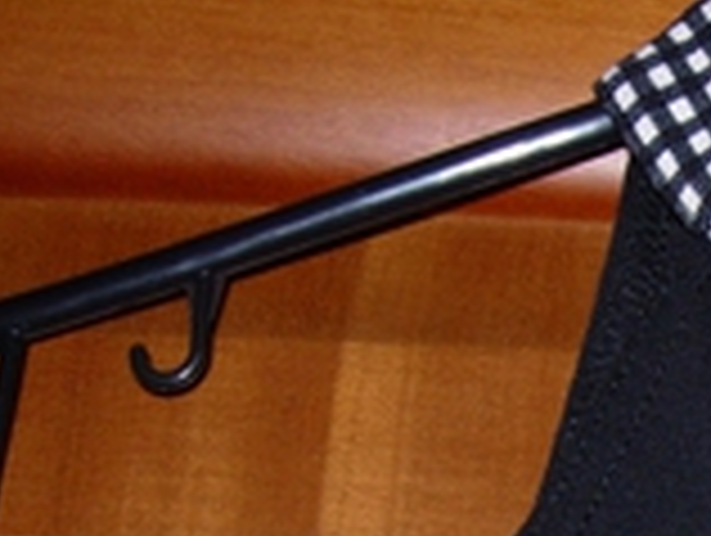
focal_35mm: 132
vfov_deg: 10.9
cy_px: 799
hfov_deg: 14.1
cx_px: 1004
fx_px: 2715
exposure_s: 1/64
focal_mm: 7.8
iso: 79
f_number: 2.8
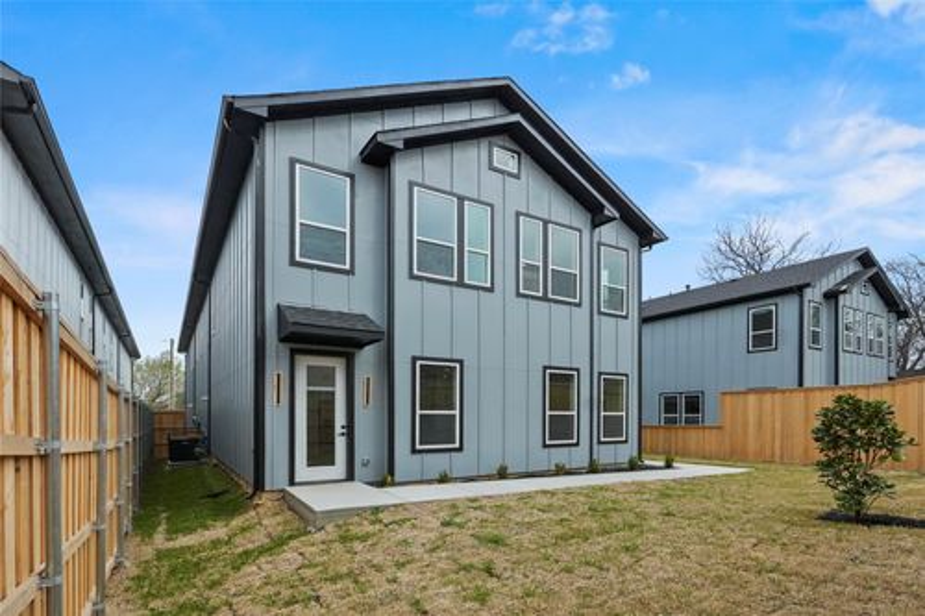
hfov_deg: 95.0
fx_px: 424
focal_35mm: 16
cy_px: 308
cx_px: 462
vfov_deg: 72.0
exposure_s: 1/2000
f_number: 8
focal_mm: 11
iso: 3200
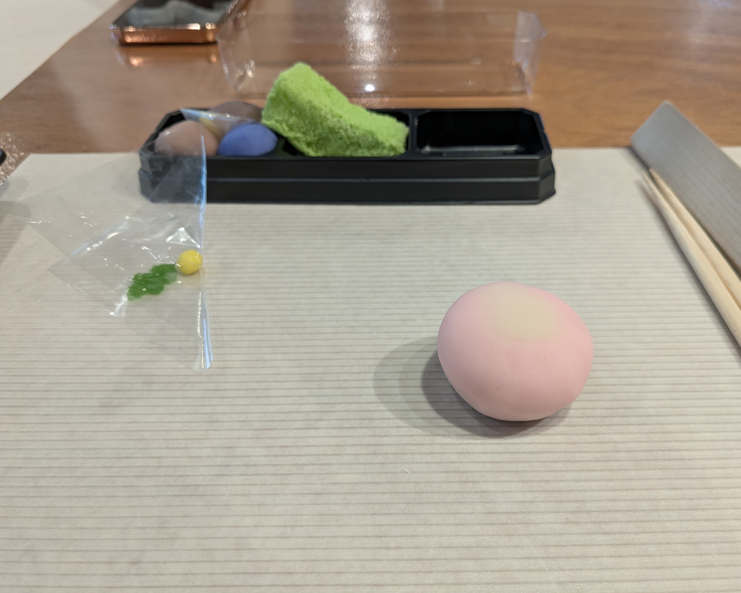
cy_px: 289
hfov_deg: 60.4
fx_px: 636
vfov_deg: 50.0
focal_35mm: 29
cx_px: 398
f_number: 1.73
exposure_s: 1/50
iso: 84
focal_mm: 4.38
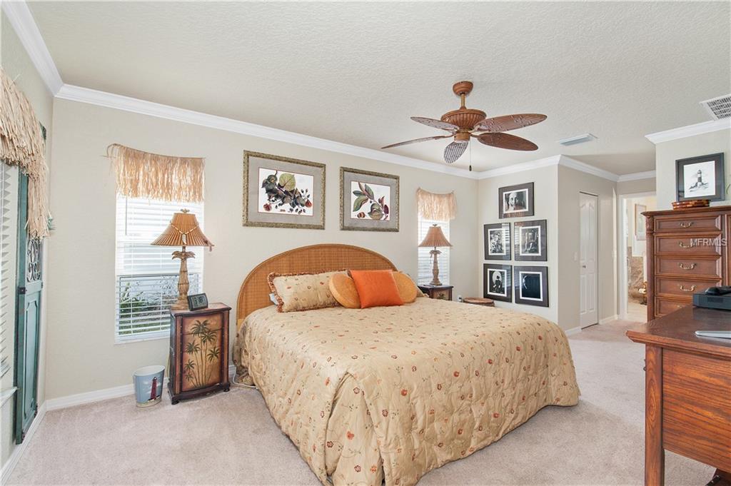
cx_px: 366
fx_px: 304
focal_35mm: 15
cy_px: 243
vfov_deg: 77.2
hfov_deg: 100.4
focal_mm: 15
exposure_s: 1/2.5
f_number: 8
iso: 320
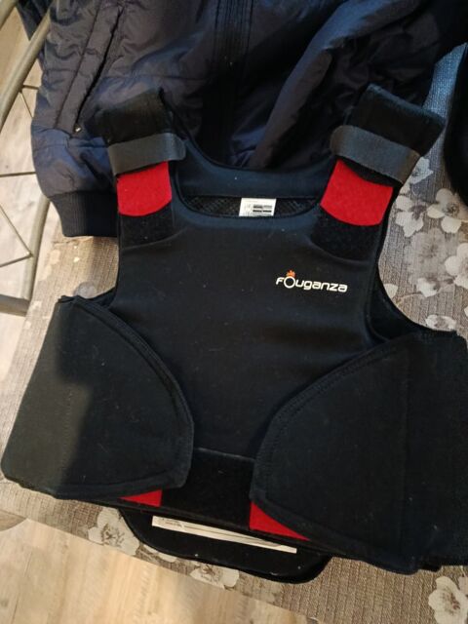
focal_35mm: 24
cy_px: 312
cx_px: 234
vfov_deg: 71.6
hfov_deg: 56.8
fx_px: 433
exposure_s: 1/14.3
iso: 6890
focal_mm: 5.24
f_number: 1.7
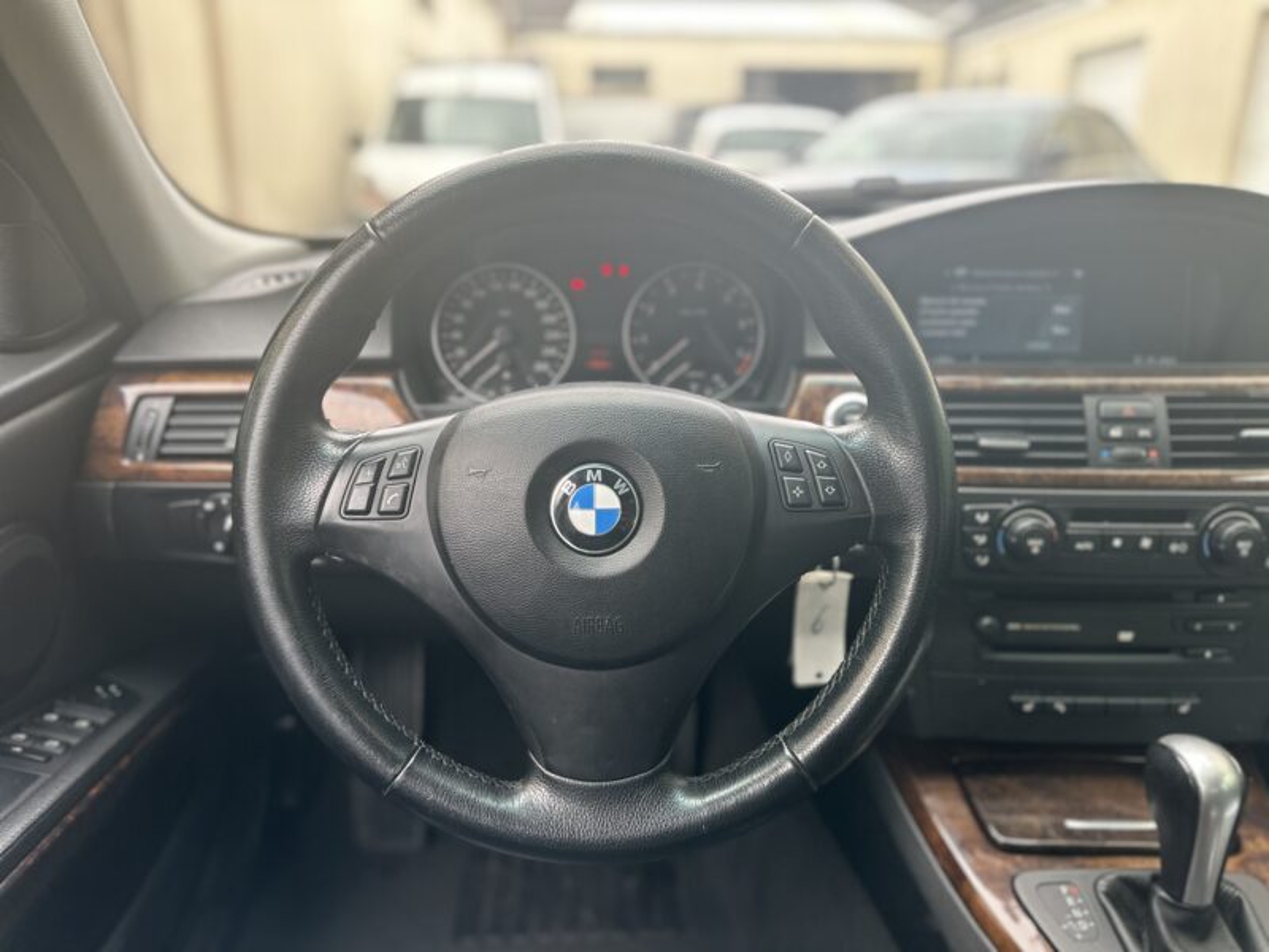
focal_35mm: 24
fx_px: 880
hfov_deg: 71.6
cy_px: 476
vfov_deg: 56.8
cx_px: 634
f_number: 1.78
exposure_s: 1/150
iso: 100
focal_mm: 6.86
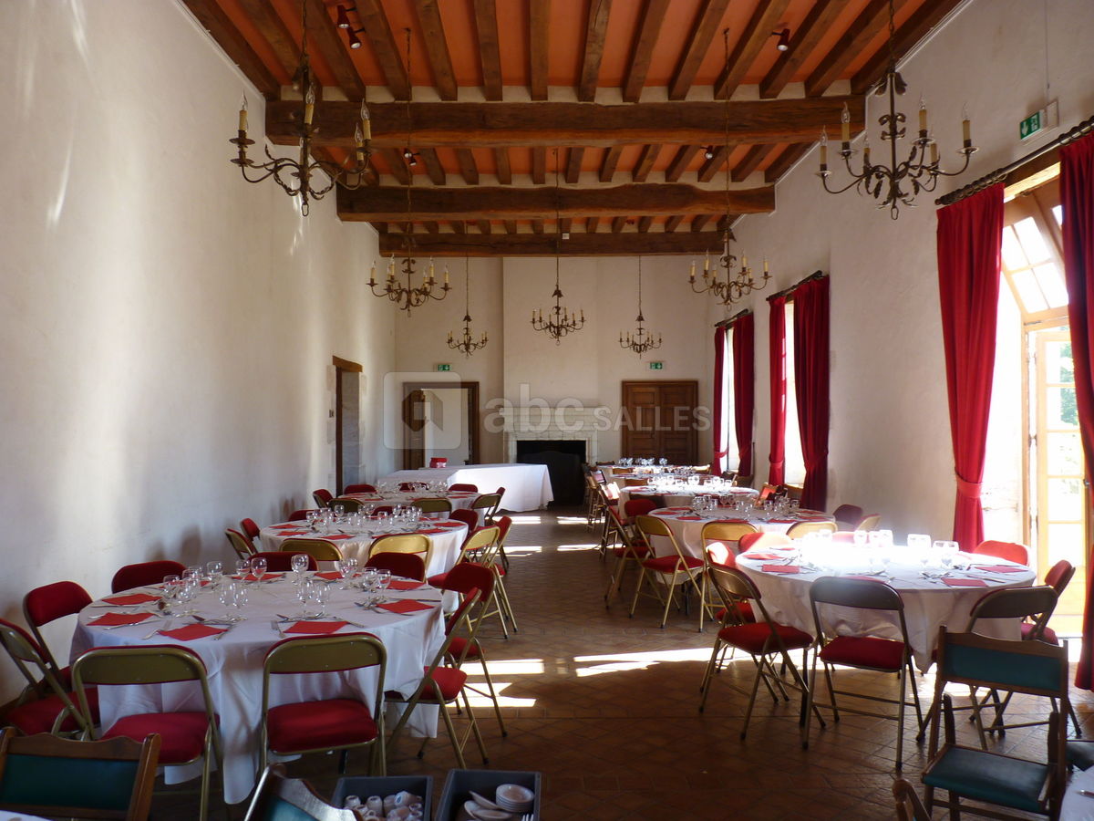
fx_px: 853
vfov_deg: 51.4
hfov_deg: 65.3
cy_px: 410
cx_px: 547
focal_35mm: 27
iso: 80
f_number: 2.8
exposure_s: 1/30
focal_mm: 4.8
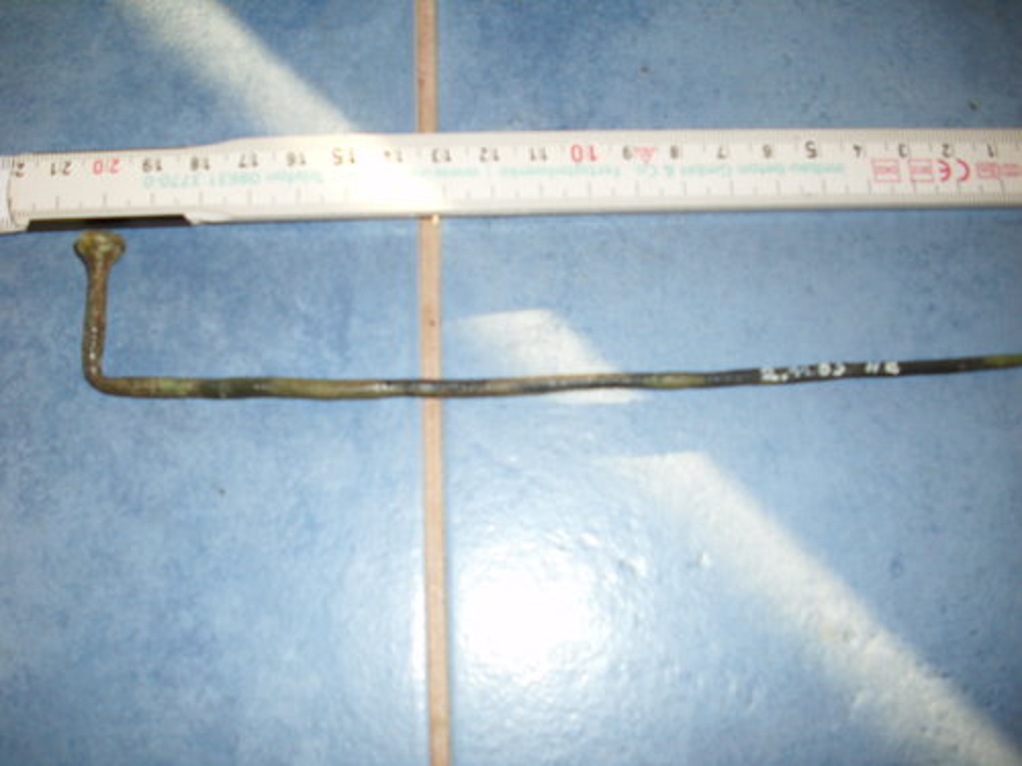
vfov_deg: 45.4
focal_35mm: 31
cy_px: 383
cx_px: 511
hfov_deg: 58.4
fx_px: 915
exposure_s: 1/200
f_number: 2.8
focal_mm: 6.2
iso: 50
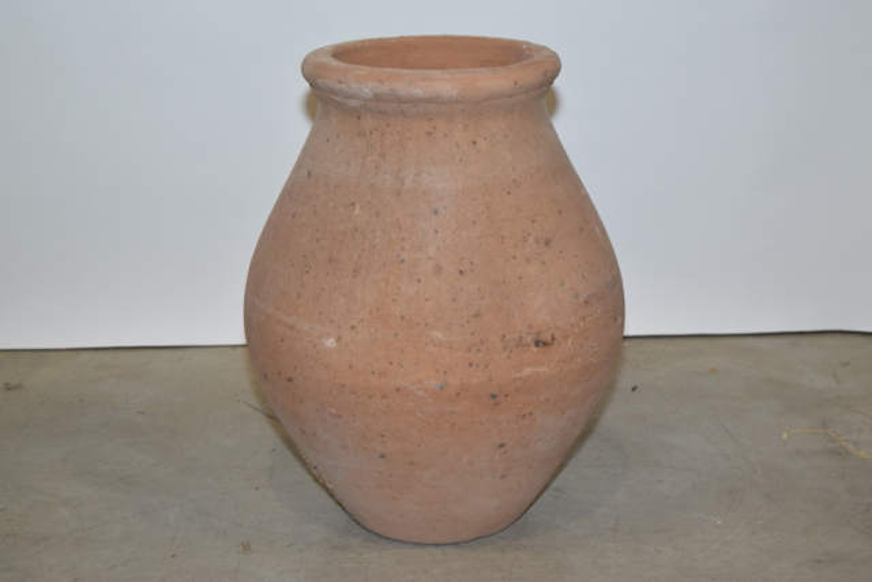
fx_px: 1744
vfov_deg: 18.9
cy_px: 291
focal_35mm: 72
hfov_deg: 28.1
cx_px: 436
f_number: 5.6
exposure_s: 1/125
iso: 800
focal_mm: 48
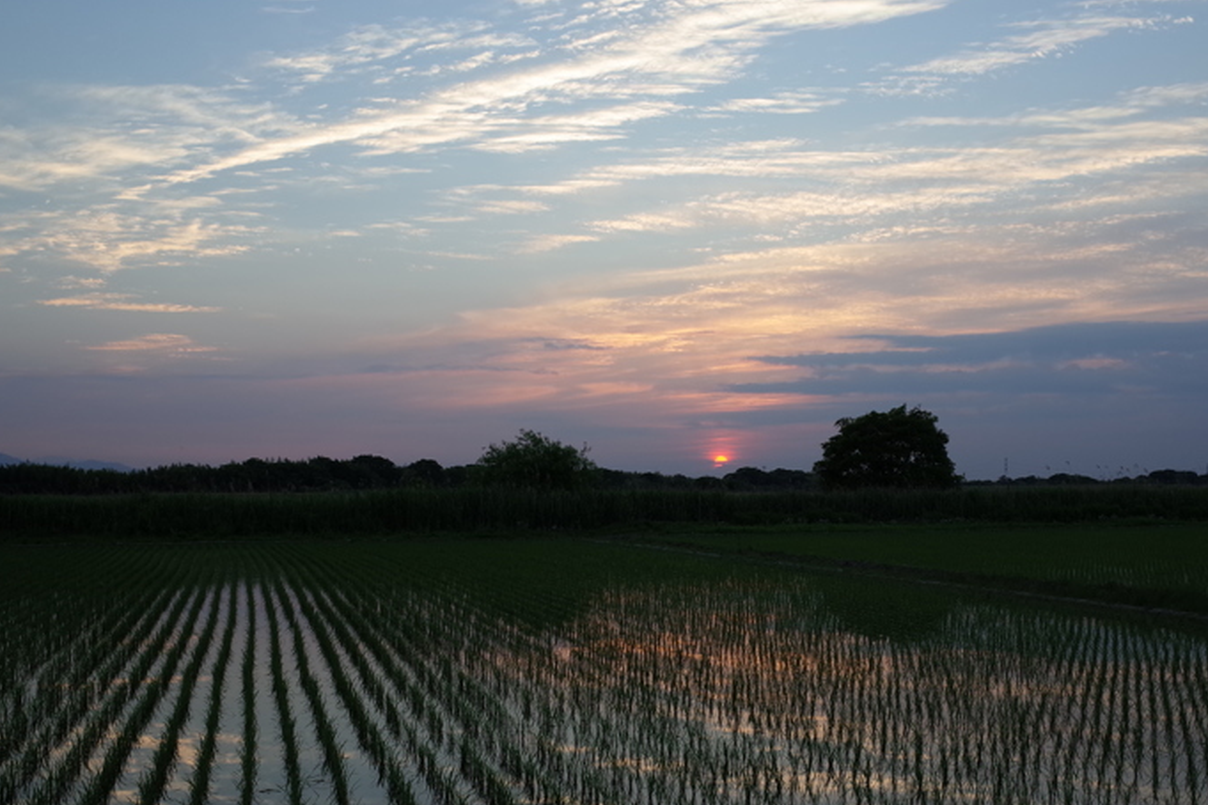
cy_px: 461
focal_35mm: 42
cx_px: 713
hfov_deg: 46.2
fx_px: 1409
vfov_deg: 31.8
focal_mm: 18.3
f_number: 4
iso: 100
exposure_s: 1/180
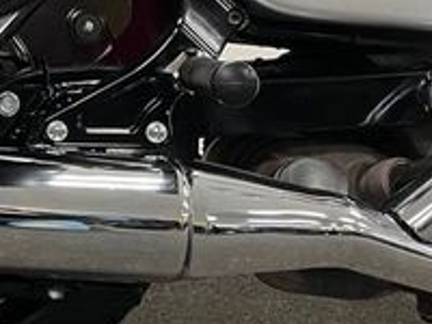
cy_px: -35
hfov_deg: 20.8
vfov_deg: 17.2
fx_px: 1036
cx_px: -173
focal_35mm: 83
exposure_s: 1/50
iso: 160
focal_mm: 5.1
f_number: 1.6
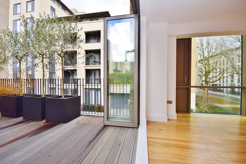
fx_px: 102
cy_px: 82
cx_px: 123
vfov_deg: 77.3
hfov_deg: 100.4
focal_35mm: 15
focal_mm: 10
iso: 450
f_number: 9
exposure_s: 1/125
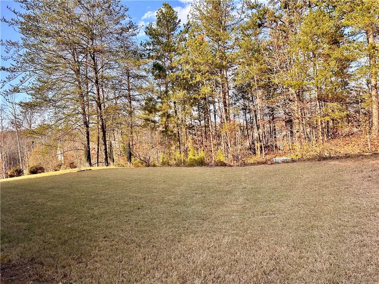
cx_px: 190
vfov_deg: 53.1
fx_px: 285
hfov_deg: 67.3
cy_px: 142
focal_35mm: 26
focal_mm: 5.7
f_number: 1.5
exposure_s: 1/957
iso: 50
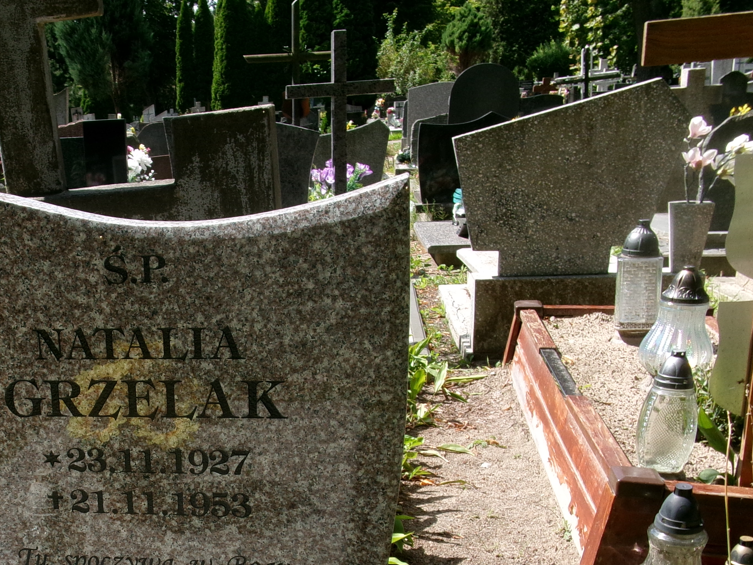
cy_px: 462
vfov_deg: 30.1
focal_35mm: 47
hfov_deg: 38.8
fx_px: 1022
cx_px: 141
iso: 100
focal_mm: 5.1
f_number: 10.8
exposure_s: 1/70
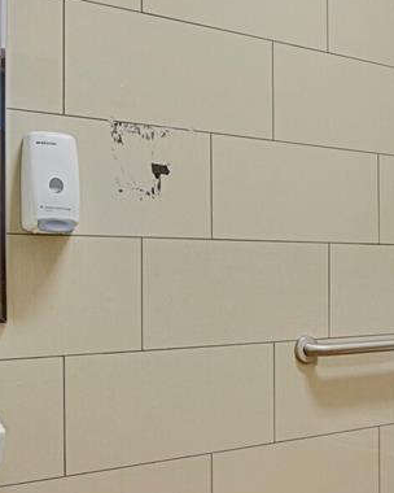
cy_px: 270
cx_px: 286
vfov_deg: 42.9
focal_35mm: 43
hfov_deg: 34.3
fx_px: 627
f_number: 9
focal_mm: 17
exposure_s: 3
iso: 250
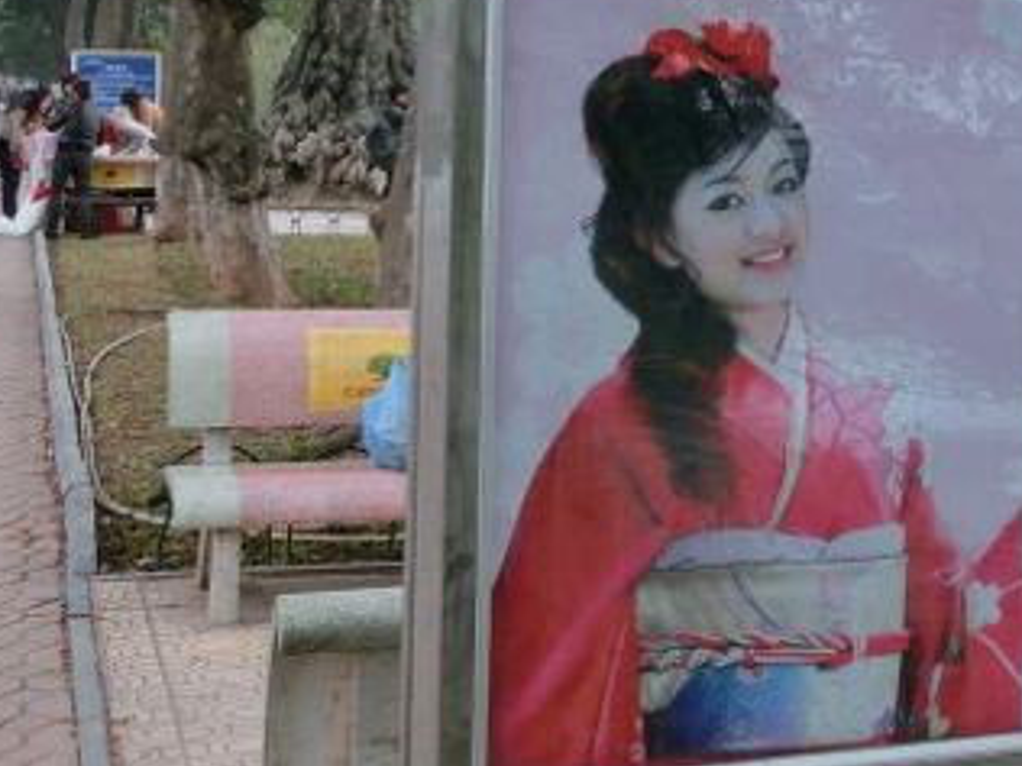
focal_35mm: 72
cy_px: 66
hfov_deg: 26.1
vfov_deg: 20.0
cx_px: 925
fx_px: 2126
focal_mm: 6.1
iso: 80
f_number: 3.2
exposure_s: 1/125
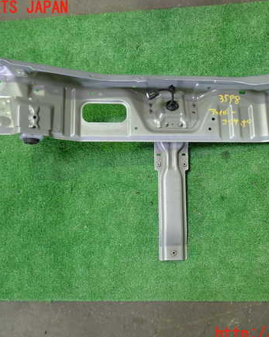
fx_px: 398
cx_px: 159
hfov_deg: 37.2
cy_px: 171
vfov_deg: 45.8
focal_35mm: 40
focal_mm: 5.4
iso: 250
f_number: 2.3
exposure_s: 1/30
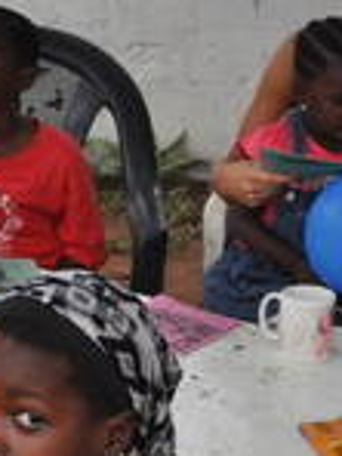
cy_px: 228
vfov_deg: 15.1
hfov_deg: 11.3
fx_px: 1726
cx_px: 210
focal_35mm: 131
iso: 800
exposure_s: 1/100
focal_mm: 32
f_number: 5
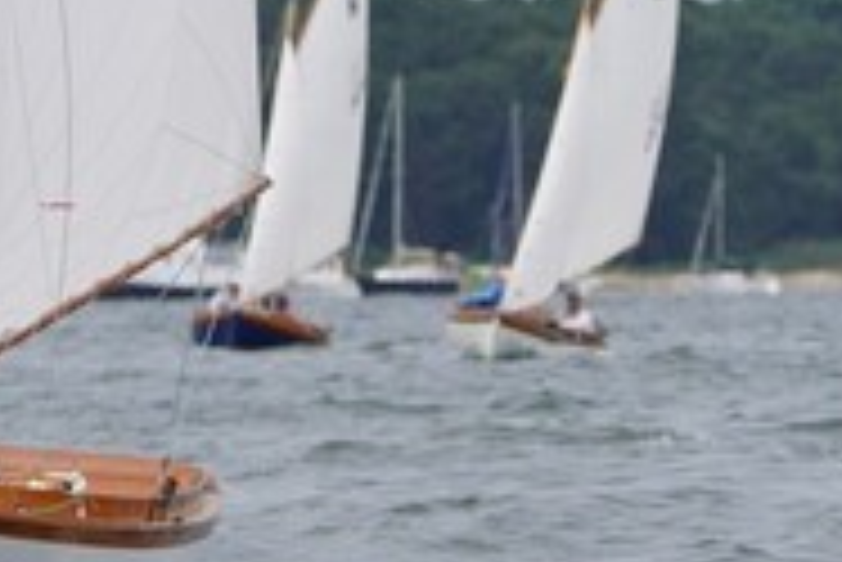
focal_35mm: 1378
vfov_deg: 1.0
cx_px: 603
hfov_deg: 1.5
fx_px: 32257
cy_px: 128
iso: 200
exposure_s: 1/1250
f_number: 5.6
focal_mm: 215
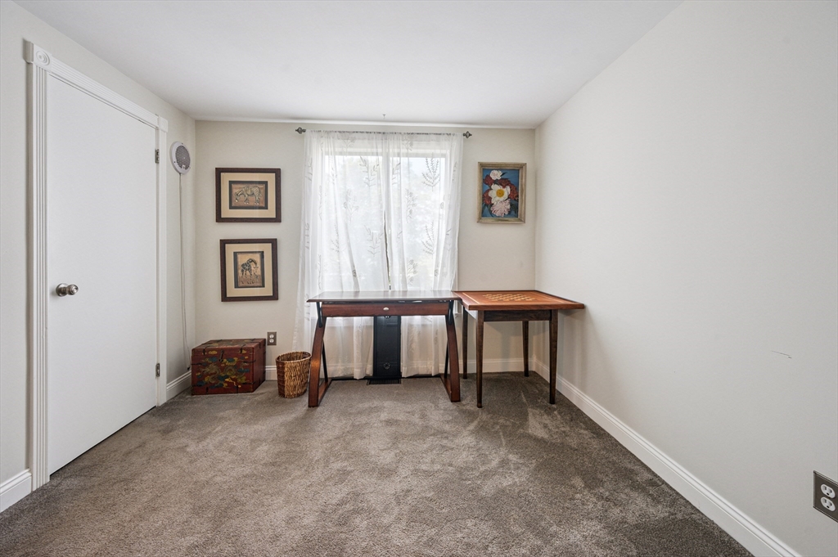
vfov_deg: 81.1
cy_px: 278
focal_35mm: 14
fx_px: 326
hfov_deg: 104.3
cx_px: 419
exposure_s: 1/15
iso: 500
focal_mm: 14
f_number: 8
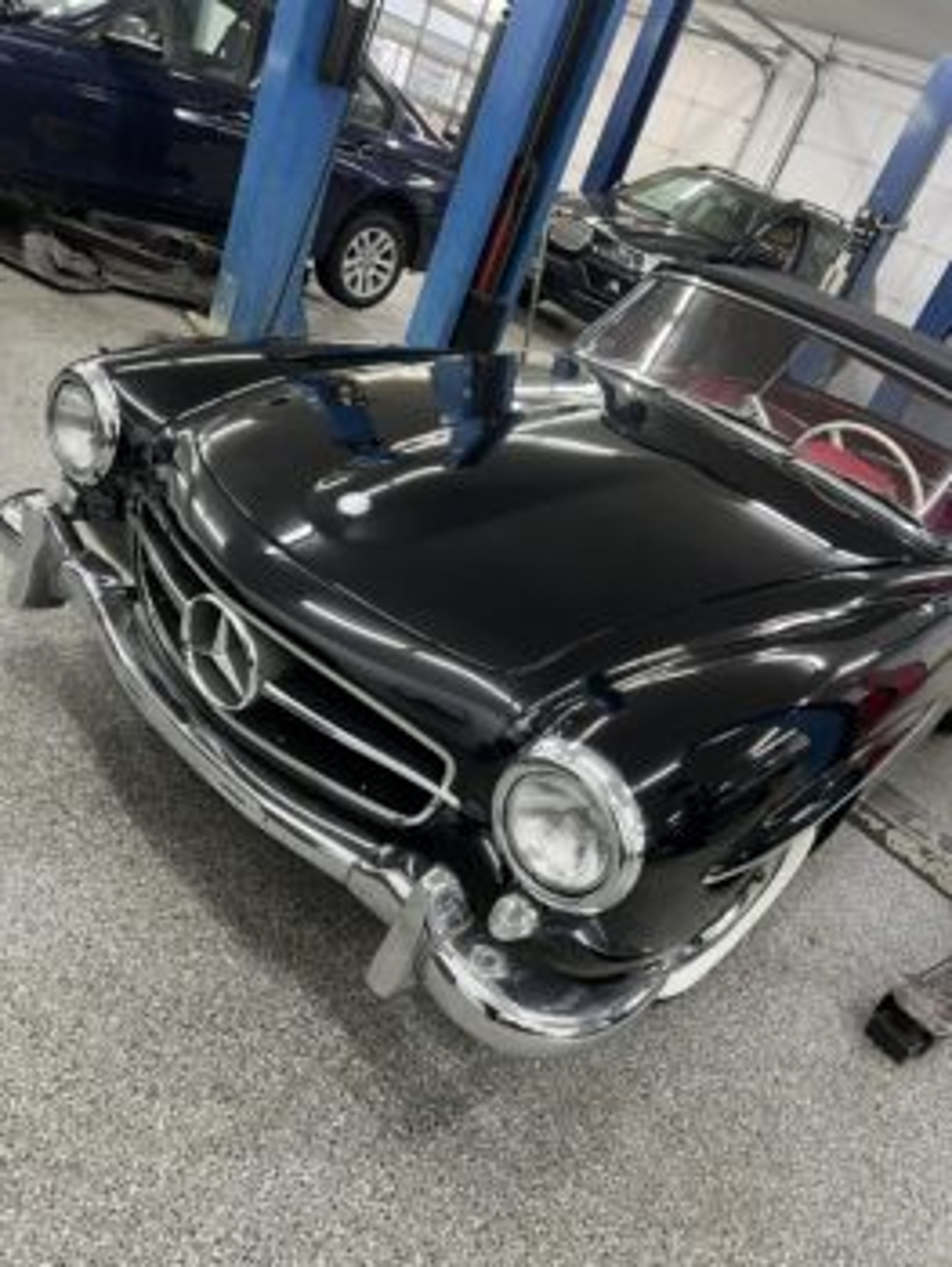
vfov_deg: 67.3
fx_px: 952
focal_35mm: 26
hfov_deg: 53.1
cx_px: 476
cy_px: 634
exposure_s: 1/60
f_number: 1.5
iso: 160
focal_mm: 5.7
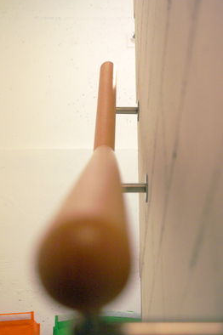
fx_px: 638
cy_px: 167
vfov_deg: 29.5
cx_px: 112
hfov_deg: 19.8
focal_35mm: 69
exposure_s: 1/50
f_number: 5.6
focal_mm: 45
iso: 800
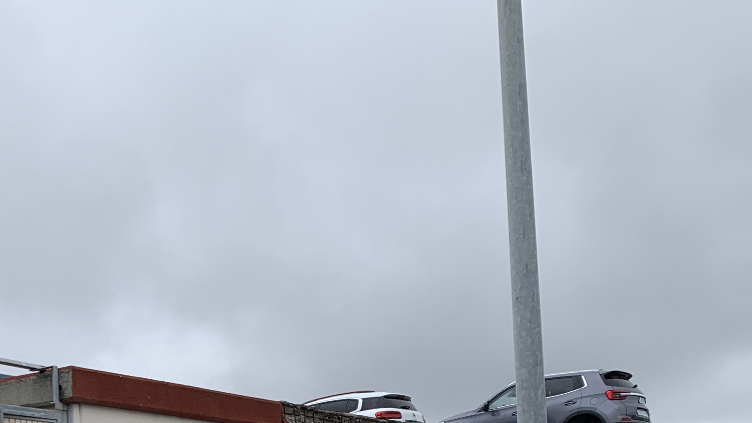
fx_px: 1455
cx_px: 202
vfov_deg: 15.0
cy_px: 685
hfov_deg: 28.6
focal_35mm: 73
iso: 25
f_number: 1.8
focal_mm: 4.25
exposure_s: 1/822
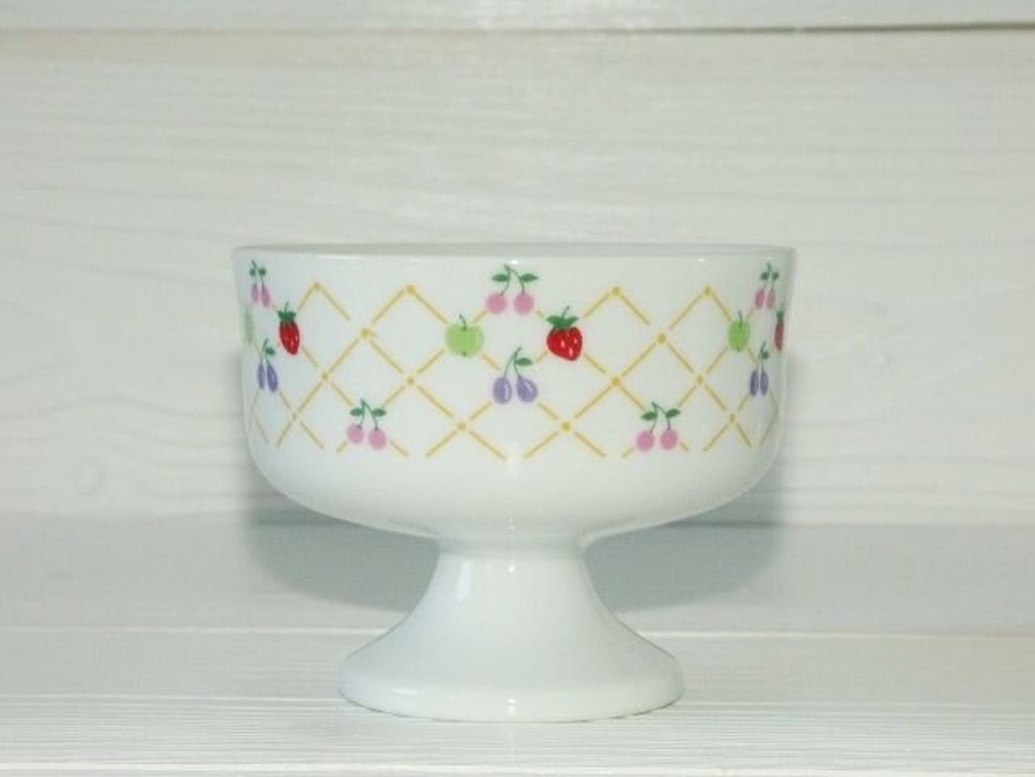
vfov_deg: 15.4
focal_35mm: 96
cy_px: 388
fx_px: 2870
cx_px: 518
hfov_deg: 20.4
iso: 200
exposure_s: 1/100
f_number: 6.3
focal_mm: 23.73
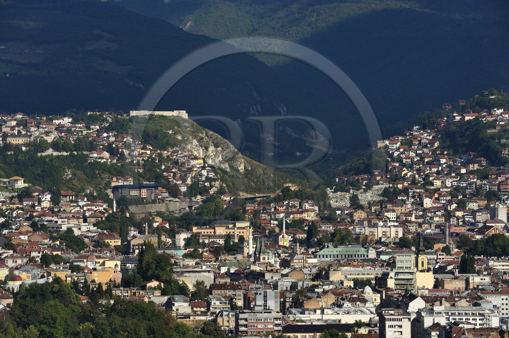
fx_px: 2472
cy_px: 169
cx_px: 254
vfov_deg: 7.8
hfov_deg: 11.8
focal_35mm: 175
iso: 200
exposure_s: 1/320
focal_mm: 175
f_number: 13
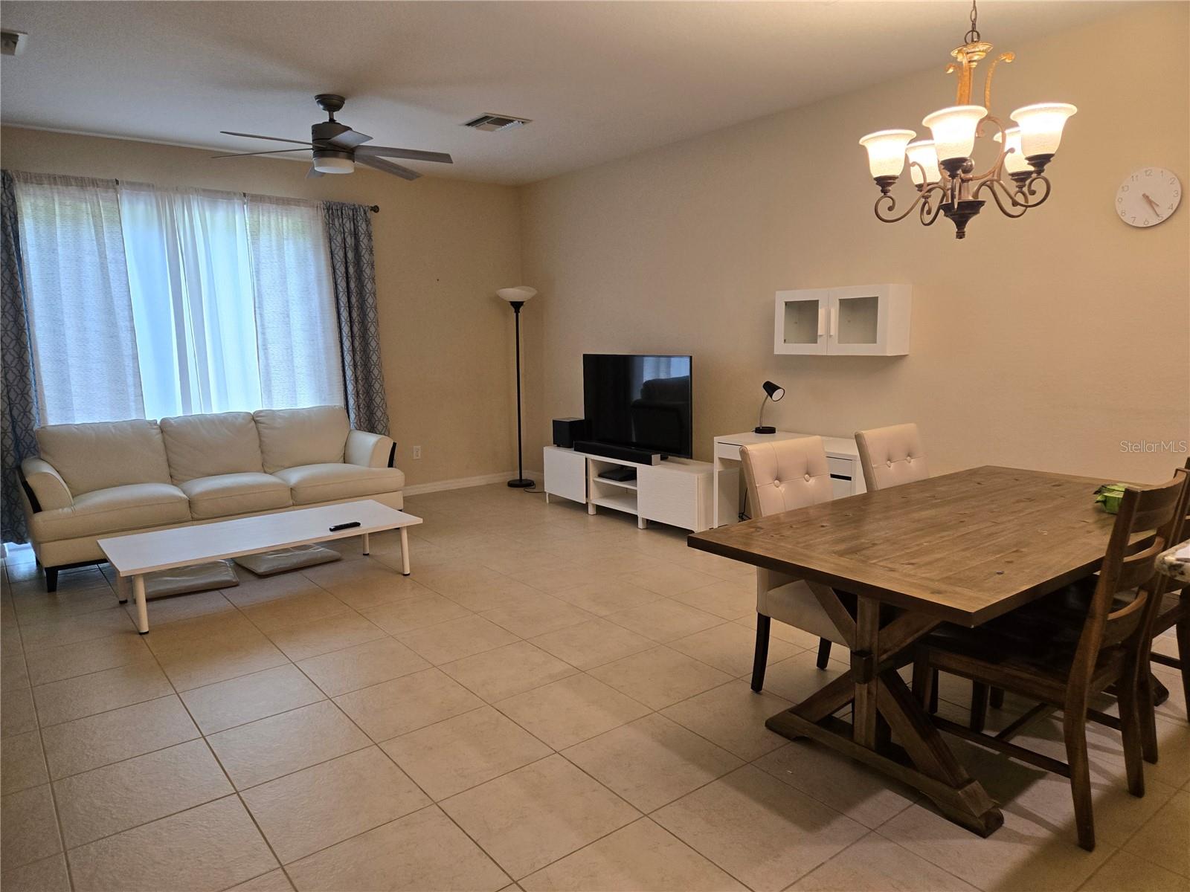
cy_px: 446
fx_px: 791
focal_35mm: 23
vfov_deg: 58.9
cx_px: 595
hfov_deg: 73.9
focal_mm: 5.4
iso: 200
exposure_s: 1/120
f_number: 1.8
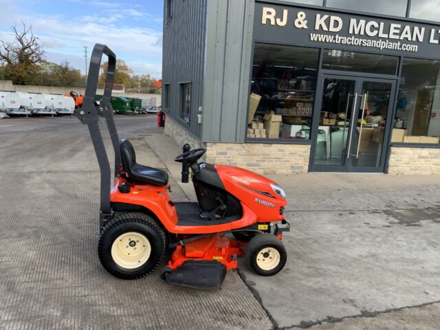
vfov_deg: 48.2
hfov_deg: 61.7
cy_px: 165
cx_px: 220
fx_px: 369
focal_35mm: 29
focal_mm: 3
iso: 16
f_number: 1.8
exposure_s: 1/556
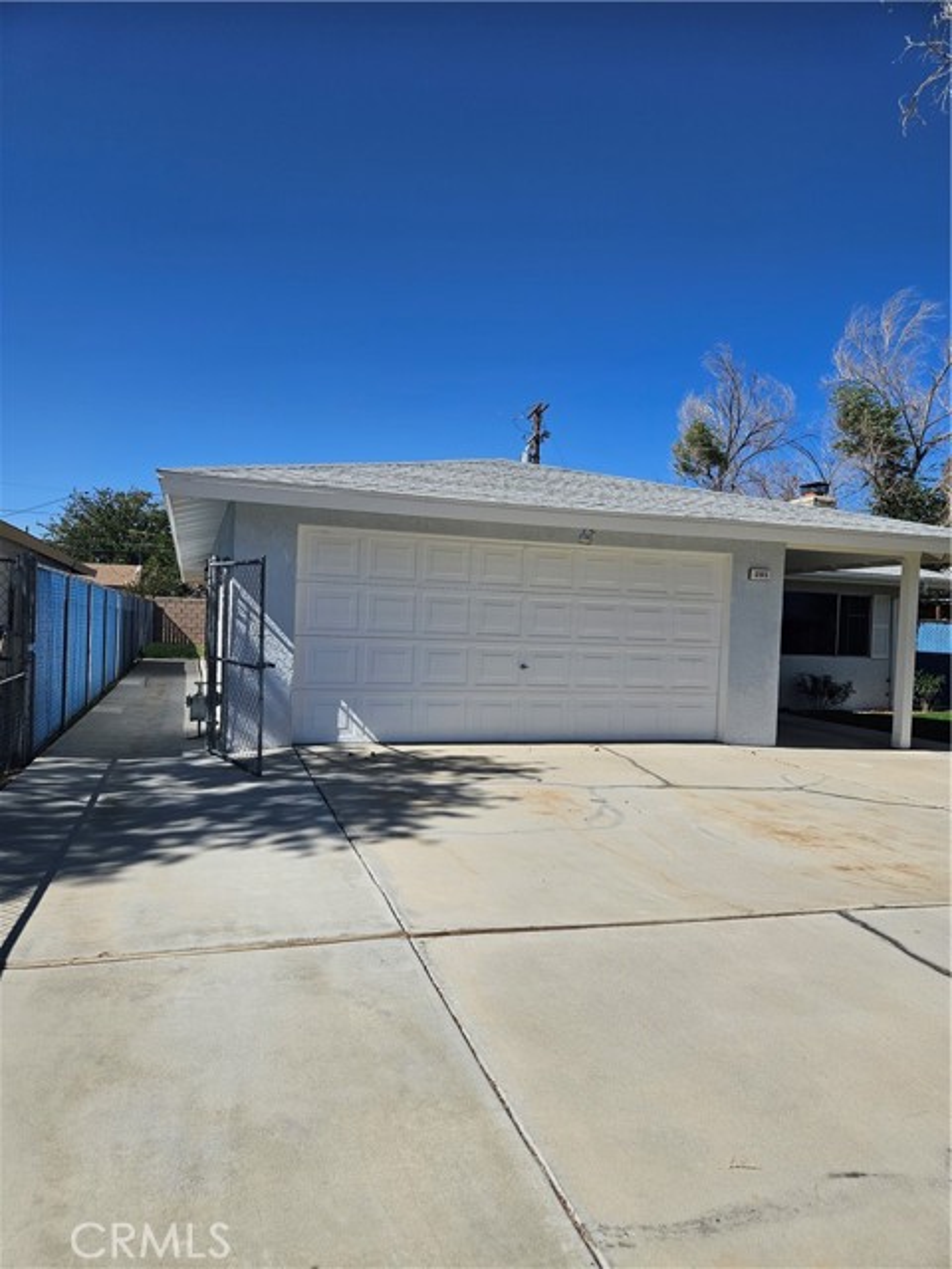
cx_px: 476
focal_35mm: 23
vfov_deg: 73.9
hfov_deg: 58.9
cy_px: 634
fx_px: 843
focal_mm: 5.4
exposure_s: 1/3569
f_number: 1.8
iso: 25
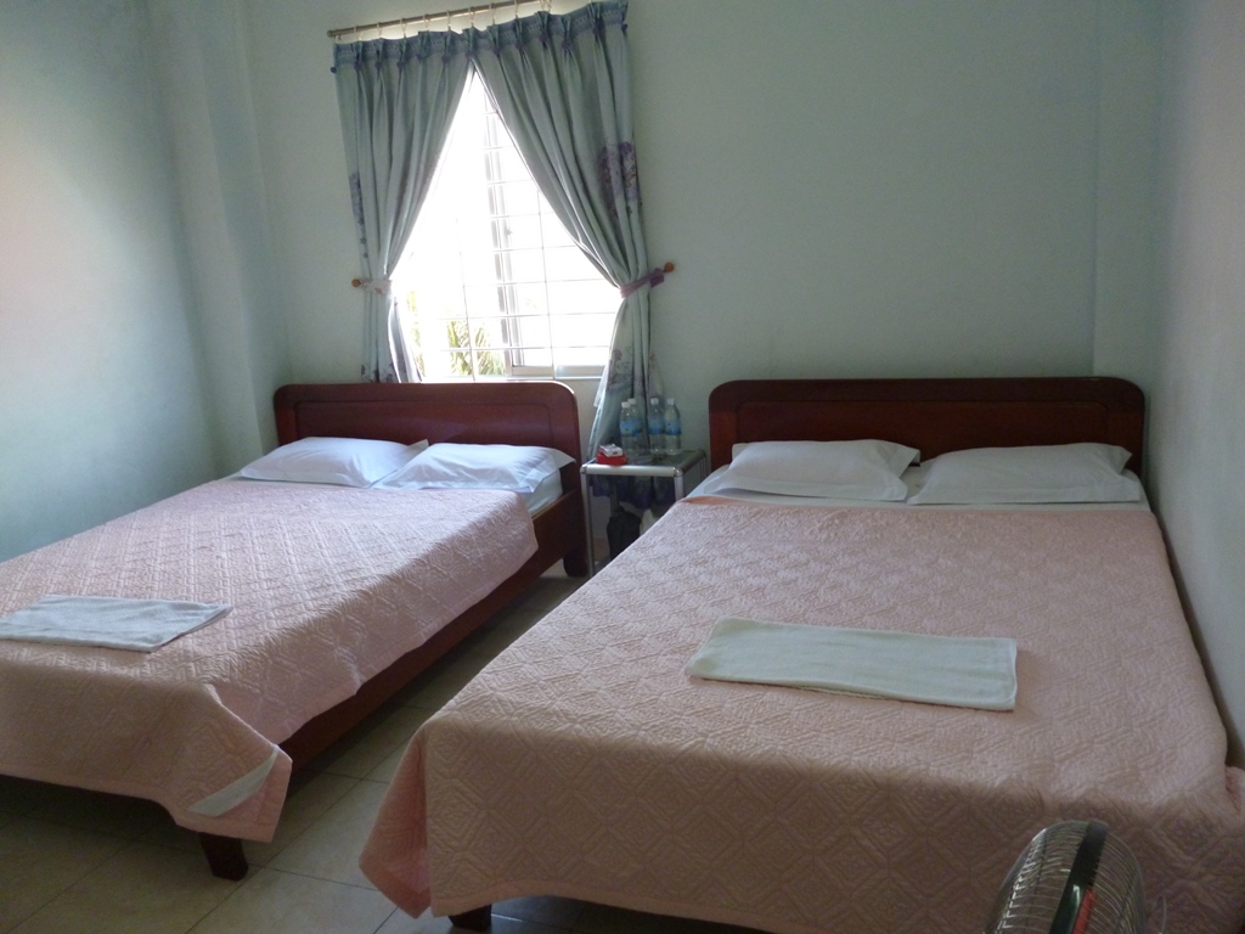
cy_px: 467
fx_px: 1007
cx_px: 622
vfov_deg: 49.7
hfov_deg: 63.4
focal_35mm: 28
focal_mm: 5
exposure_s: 1/60
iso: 320
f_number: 3.1
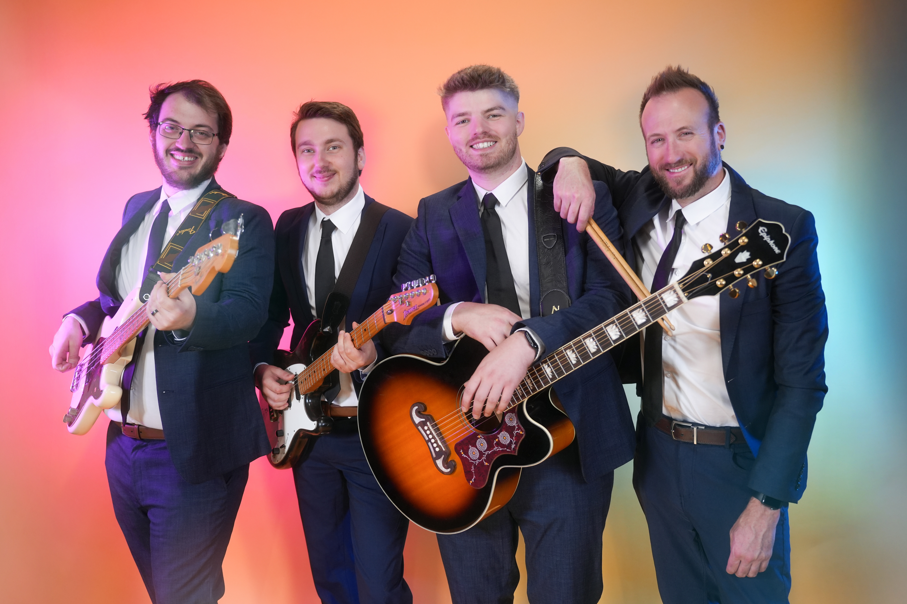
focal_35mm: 31
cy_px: 307
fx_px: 781
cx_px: 457
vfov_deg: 42.3
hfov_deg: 60.3
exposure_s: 1/250
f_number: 2.8
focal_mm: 30
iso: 1000
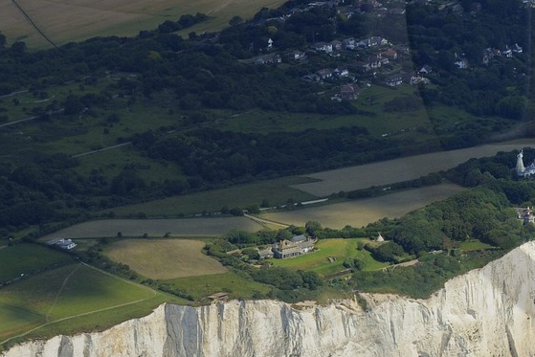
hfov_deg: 8.2
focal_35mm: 246
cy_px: -11
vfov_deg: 5.6
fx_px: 3657
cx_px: 757
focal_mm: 86
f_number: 9
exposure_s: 1/800
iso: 400
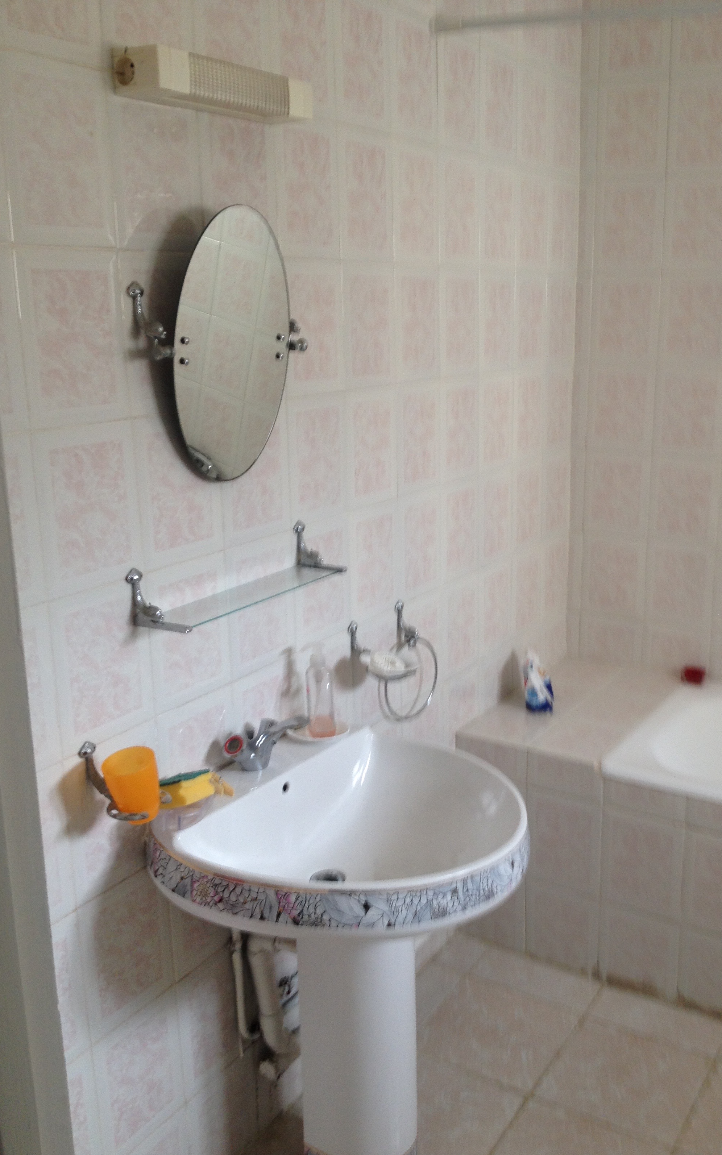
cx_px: 430
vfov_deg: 51.5
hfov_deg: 33.5
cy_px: 590
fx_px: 1196
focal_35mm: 38
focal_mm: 4.28
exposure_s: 1/40
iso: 50
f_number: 2.4
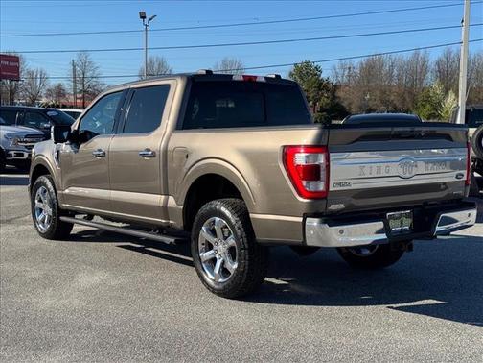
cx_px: 242
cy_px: 182
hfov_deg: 39.7
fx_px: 670
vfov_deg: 30.3
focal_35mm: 48
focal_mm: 6.76
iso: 64
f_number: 1.78
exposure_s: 1/2717
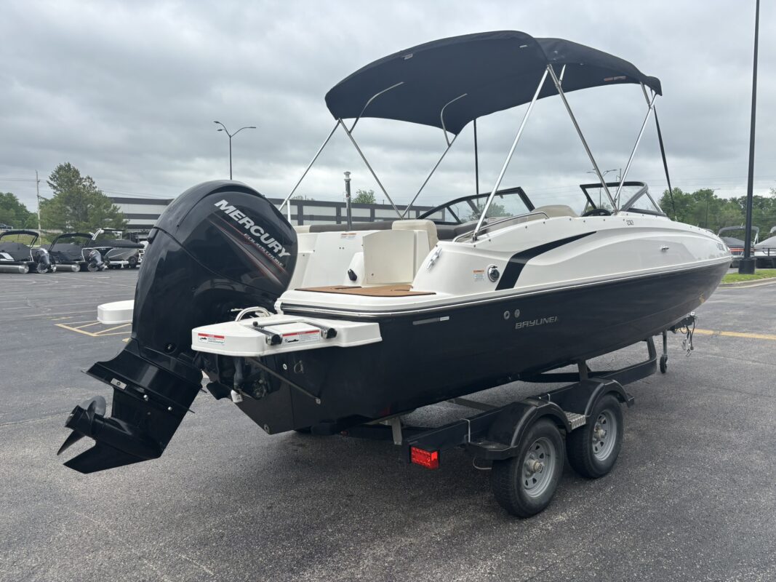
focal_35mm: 26
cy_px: 291
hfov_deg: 67.3
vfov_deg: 53.1
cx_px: 388
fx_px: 583
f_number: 1.6
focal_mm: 5.96
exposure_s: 1/1845
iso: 50
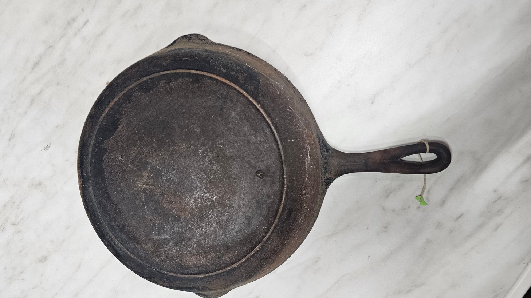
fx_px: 366
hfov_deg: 71.9
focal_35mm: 26
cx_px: 256
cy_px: 177
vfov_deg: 44.2
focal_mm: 6.3
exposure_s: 1/120
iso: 250
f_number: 1.7
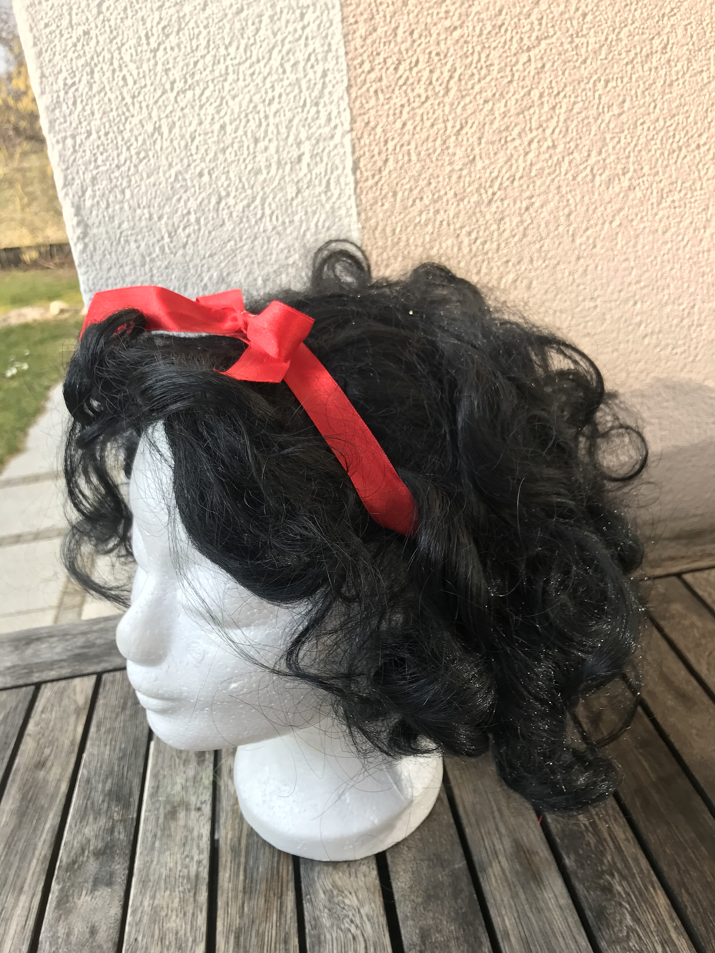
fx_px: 771
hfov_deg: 49.7
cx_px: 358
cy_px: 476
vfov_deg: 63.4
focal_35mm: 28
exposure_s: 1/665
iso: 20
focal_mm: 3.99
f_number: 1.8
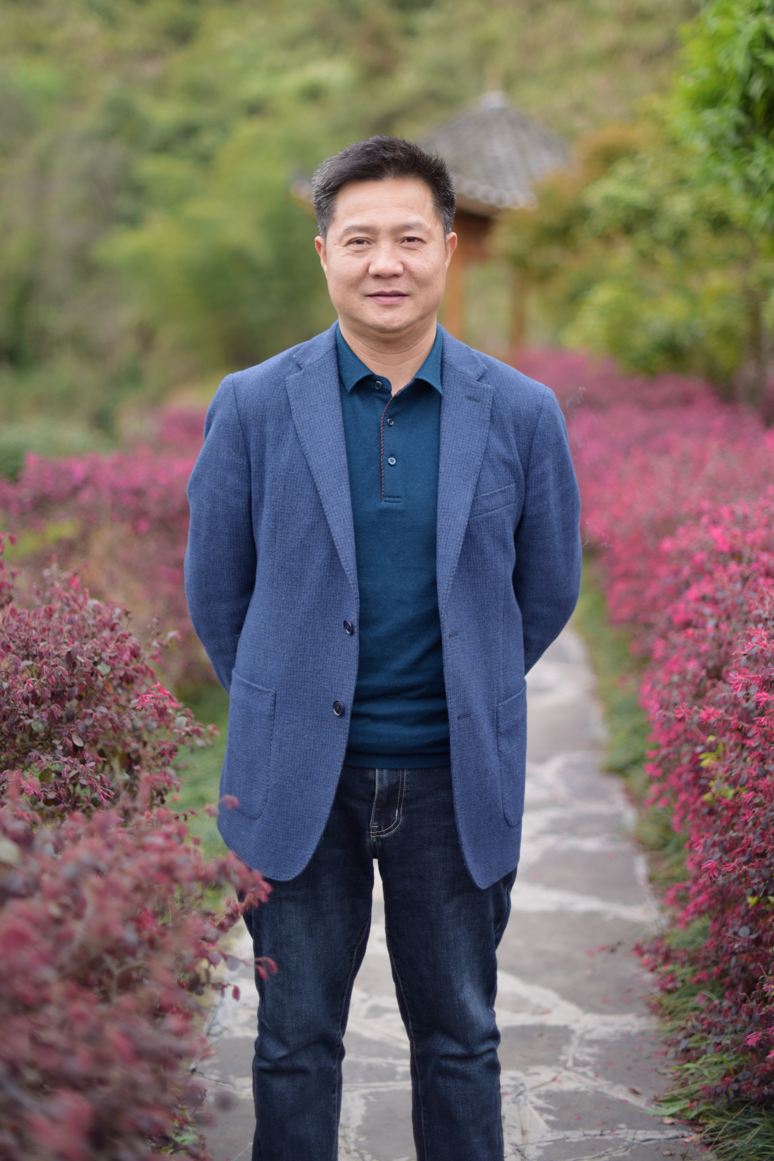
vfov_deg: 39.6
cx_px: 387
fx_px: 1612
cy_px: 580
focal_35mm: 50
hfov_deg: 27.0
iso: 160
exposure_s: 1/1250
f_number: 1.4
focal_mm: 50
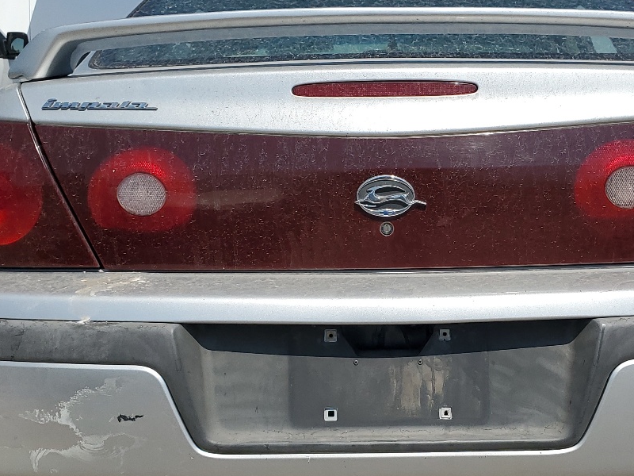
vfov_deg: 28.0
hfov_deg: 36.4
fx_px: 952
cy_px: 281
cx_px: 422
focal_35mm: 52
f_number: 1.5
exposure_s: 1/10000
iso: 50
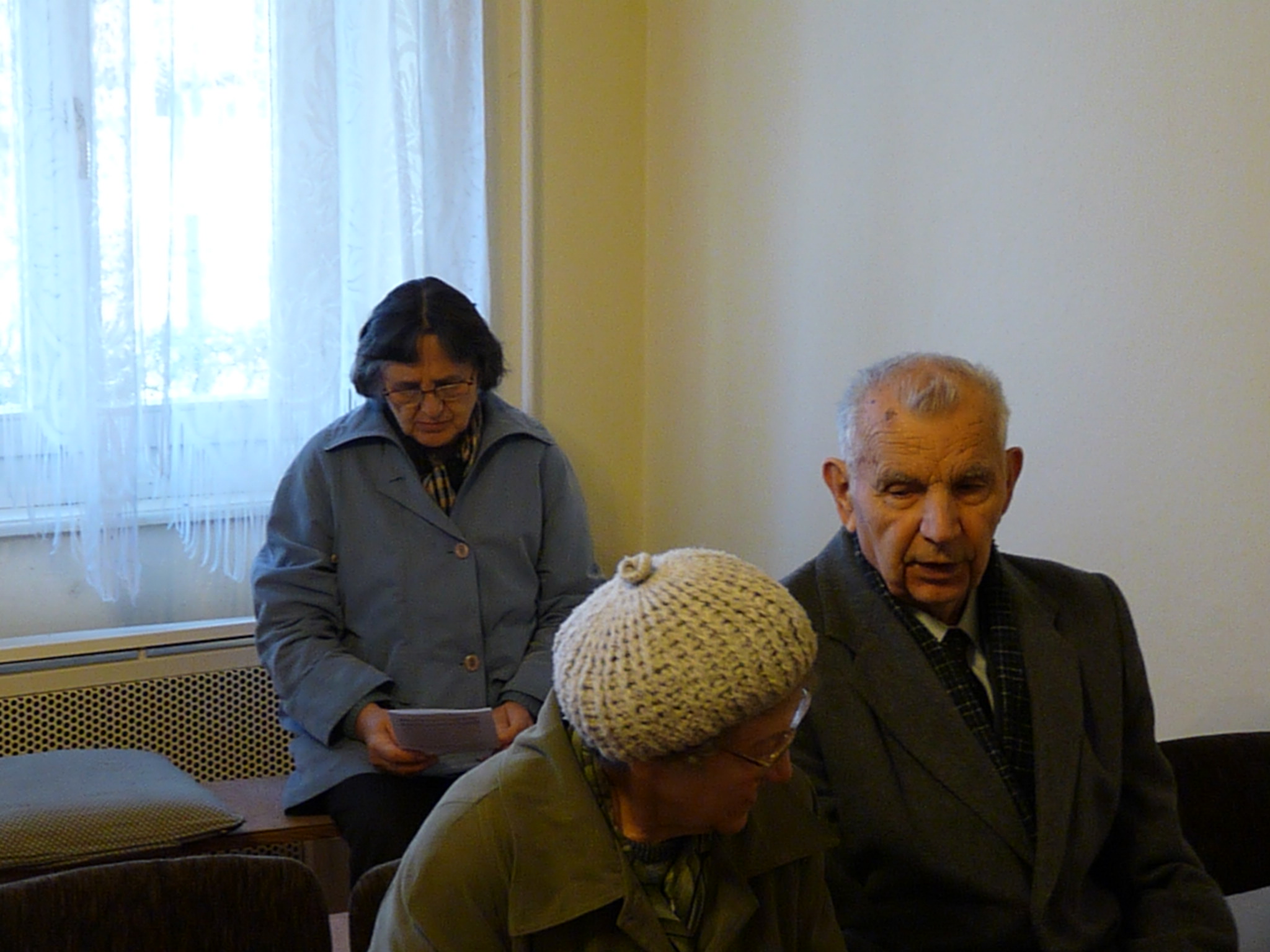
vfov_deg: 20.4
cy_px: 476
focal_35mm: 72
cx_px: 635
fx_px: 2642
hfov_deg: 27.0
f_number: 3.4
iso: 800
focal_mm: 12.8
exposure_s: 1/60
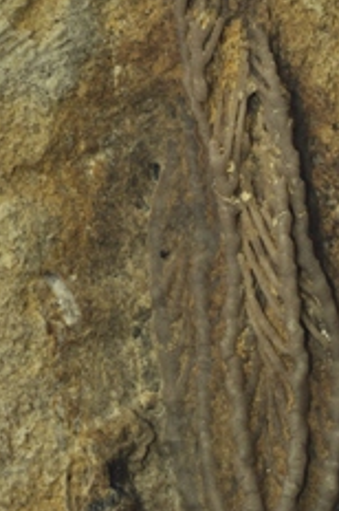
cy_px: 430
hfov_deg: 7.3
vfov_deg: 11.0
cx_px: 233
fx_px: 2649
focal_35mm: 187
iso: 400
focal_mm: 60
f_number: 32
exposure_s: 1
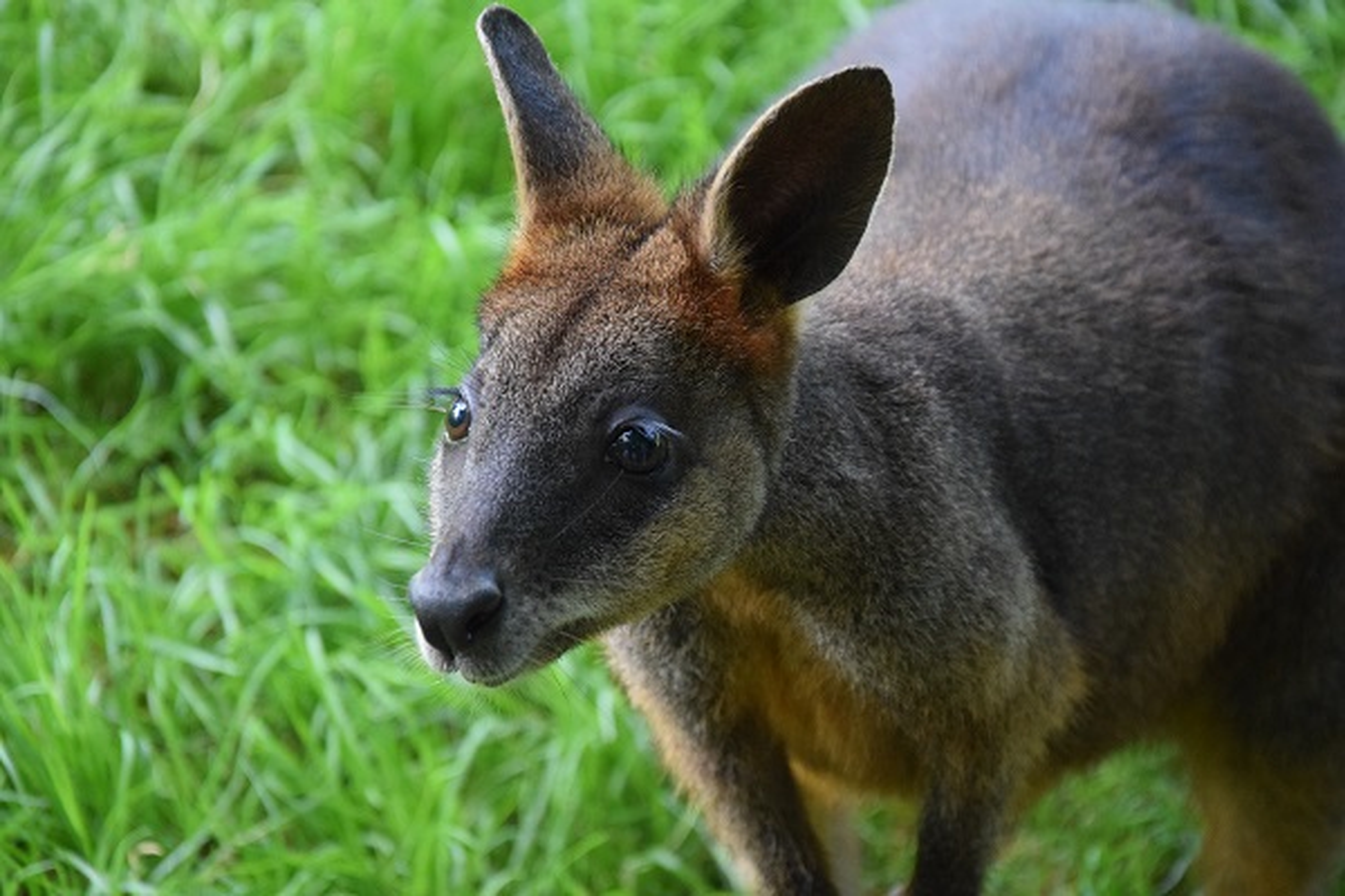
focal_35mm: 158
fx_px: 5884
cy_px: 448
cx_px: 672
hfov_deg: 13.0
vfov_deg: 8.7
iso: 3200
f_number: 5.6
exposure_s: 1/400
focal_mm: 105
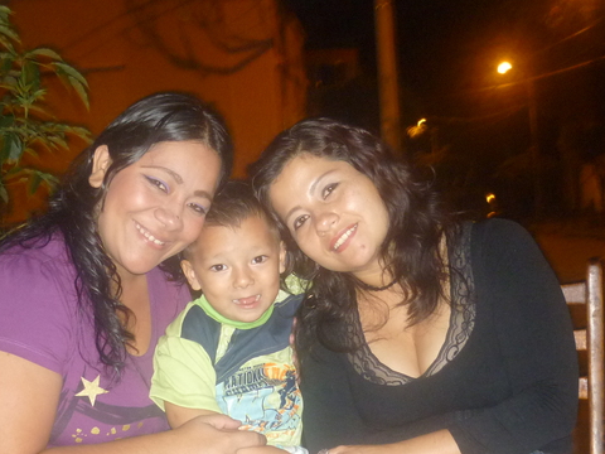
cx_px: 279
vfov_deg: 22.9
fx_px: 1119
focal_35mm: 64
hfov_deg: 30.3
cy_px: 245
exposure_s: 1/8
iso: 200
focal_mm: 5.5
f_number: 2.8
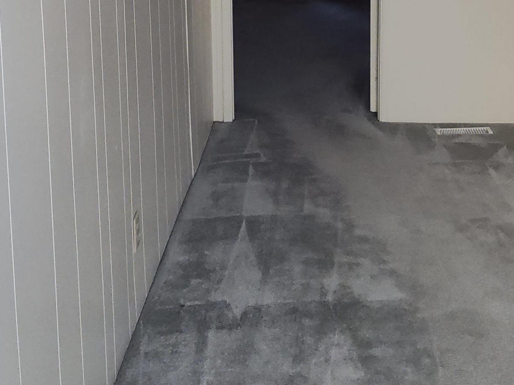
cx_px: 286
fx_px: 950
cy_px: -9
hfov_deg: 30.2
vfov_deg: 22.0
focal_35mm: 64
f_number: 1.7
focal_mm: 4.71
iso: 1575
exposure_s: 1/30
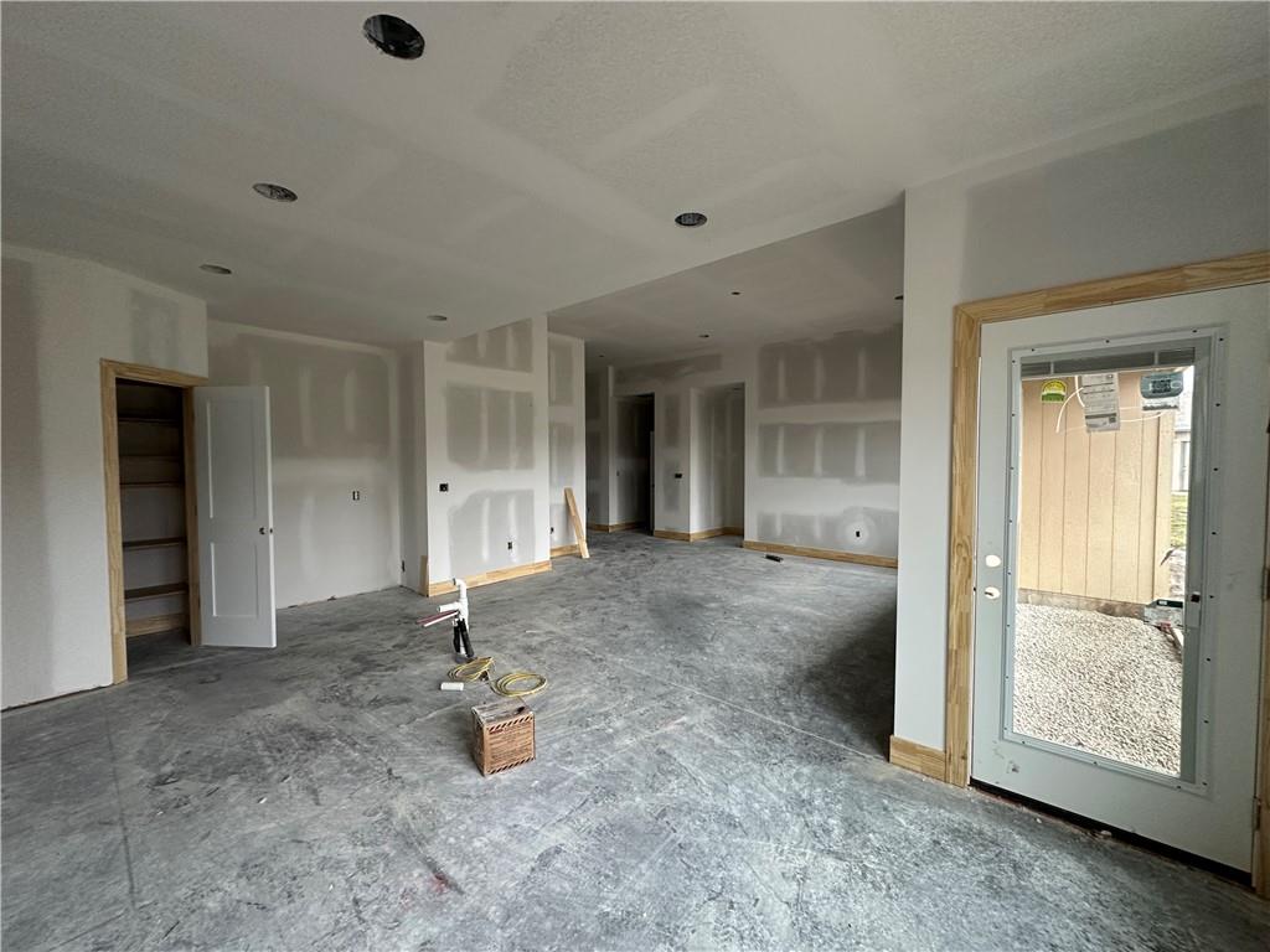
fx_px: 514
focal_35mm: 14
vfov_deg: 85.7
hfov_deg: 102.1
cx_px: 635
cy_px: 476
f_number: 2.2
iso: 250
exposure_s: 1/99
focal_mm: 2.22
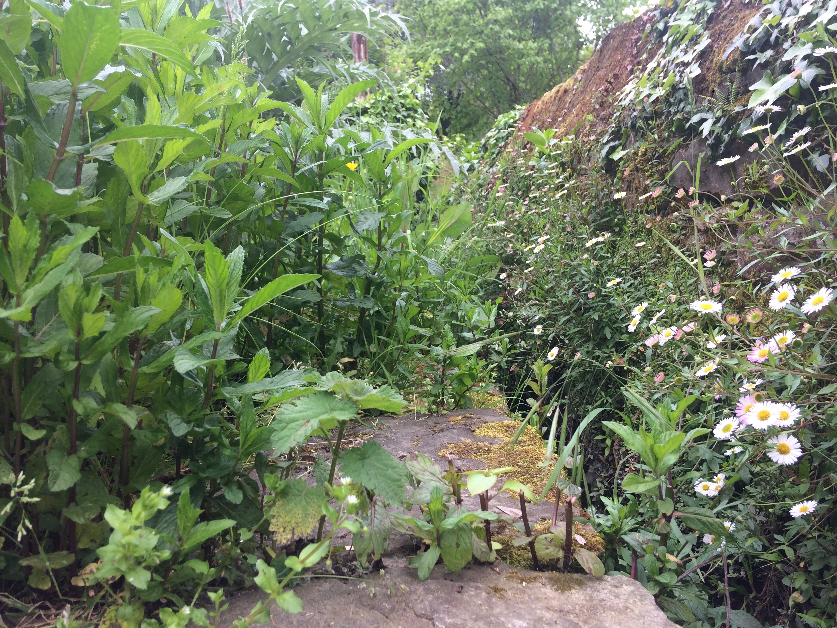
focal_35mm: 29
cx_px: 418
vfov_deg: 48.2
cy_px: 314
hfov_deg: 61.7
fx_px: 701
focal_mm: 4.15
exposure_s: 1/213
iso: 32
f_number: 2.2
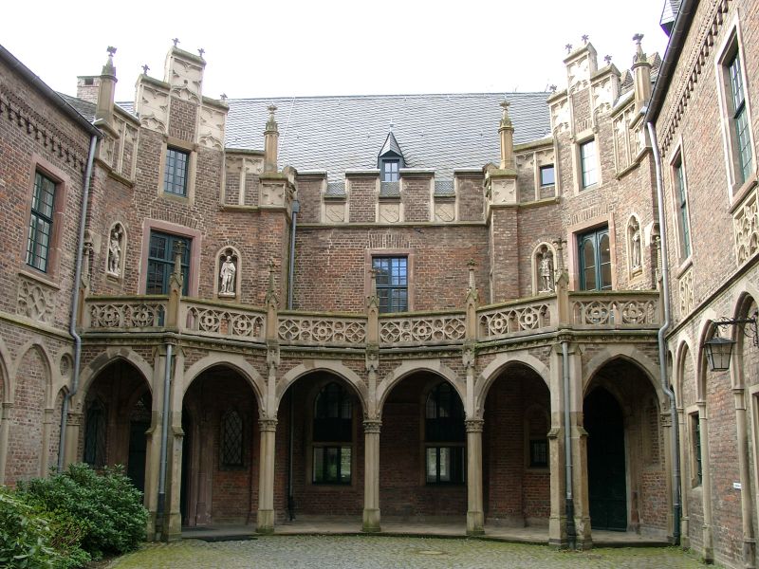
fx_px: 745
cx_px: 380
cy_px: 284
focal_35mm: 34
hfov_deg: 54.0
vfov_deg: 41.8
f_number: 4
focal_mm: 7.13
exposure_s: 1/107
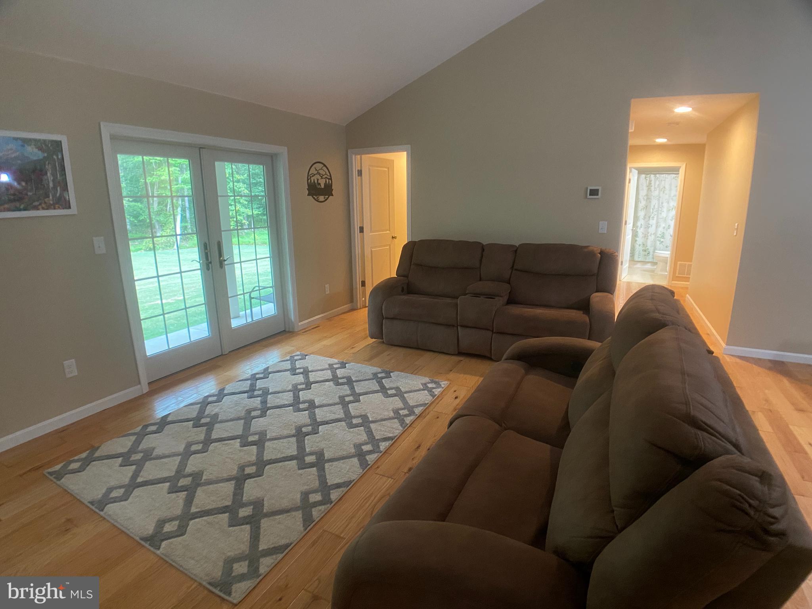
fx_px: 610
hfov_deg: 67.3
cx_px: 406
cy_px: 304
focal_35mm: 26
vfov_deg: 53.1
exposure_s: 1/40
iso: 400
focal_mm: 4.25
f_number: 1.8
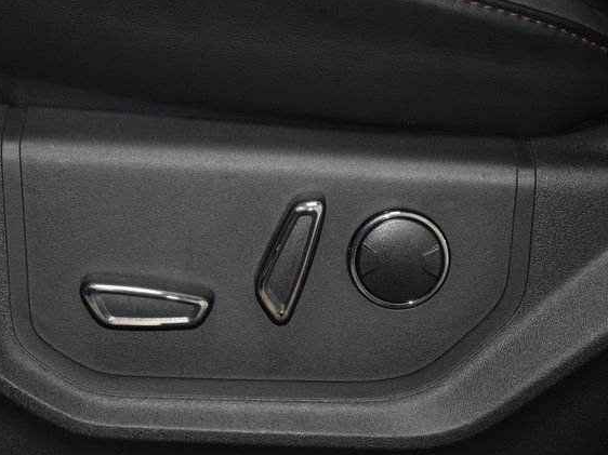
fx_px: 2019
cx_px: 270
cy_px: 229
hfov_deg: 17.1
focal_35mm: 115
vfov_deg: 12.9
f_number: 4.5
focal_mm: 70
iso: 2200
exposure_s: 1/125
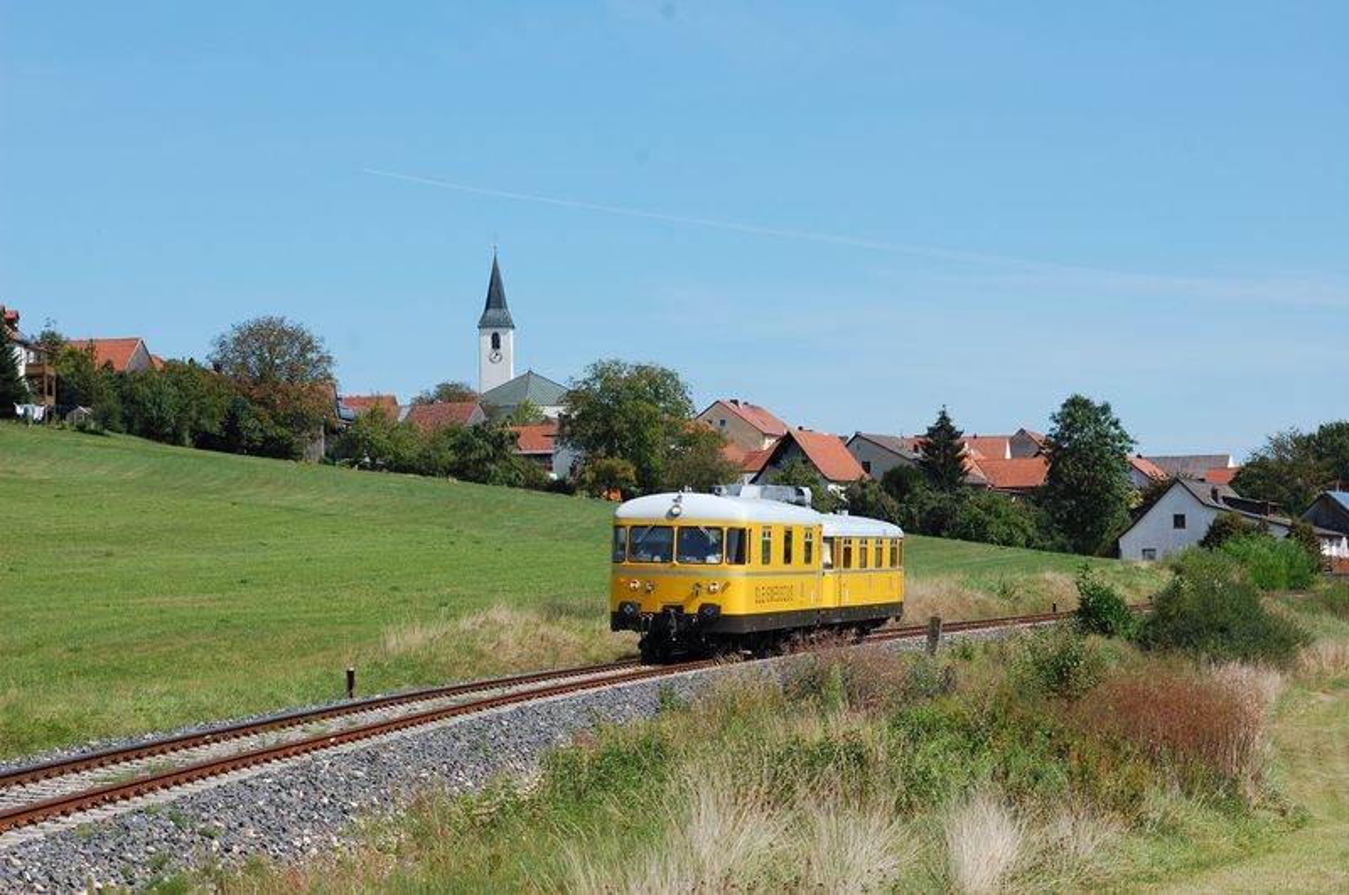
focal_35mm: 112
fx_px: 4210
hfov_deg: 18.2
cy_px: 448
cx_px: 674
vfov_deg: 12.1
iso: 200
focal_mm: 75
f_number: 9
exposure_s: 1/400
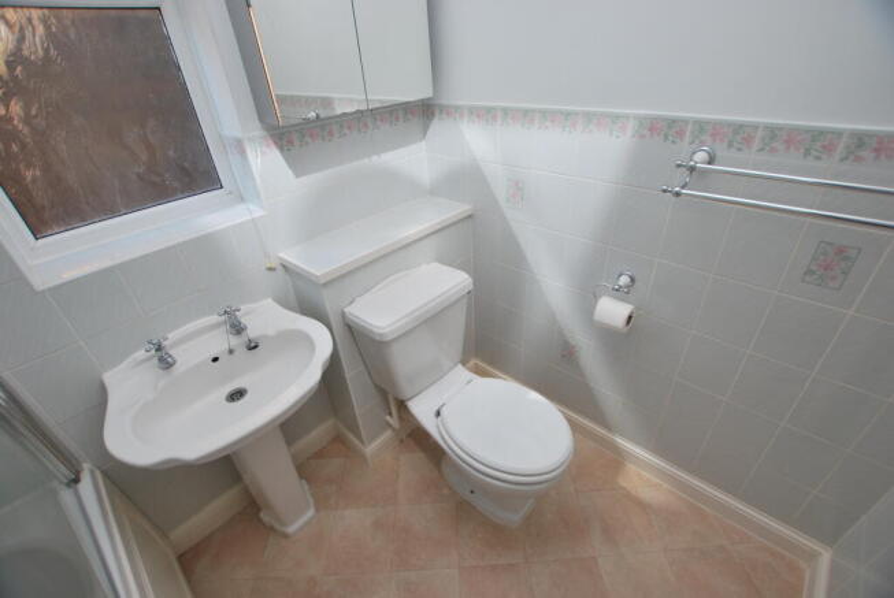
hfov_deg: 100.3
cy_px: 299
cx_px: 447
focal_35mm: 15
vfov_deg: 77.5
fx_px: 373
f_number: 4
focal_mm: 10
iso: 100
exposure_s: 1/60
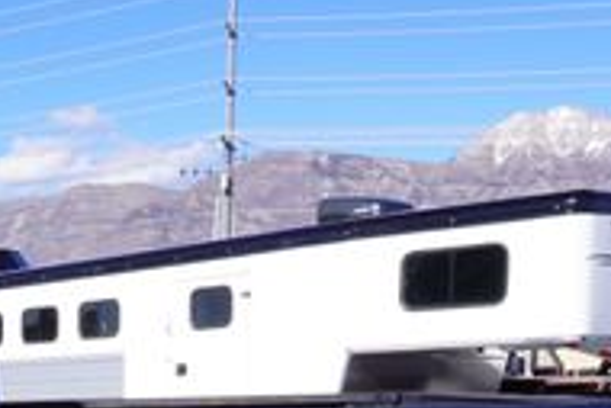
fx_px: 1376
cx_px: -264
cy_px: 614
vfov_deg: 15.6
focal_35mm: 81
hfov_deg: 21.6
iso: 100
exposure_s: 1/160
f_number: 10
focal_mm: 16
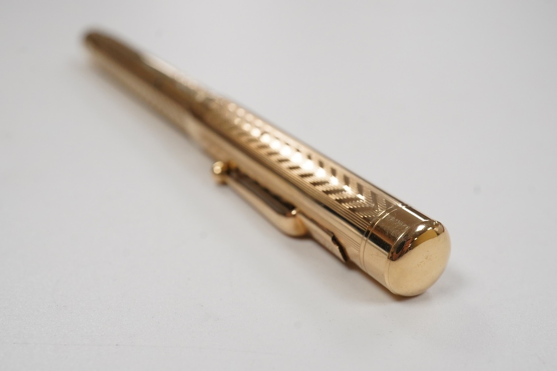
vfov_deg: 29.9
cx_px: 278
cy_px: 186
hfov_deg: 43.6
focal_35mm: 45
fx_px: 696
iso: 2500
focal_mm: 30
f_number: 14
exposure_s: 1/200
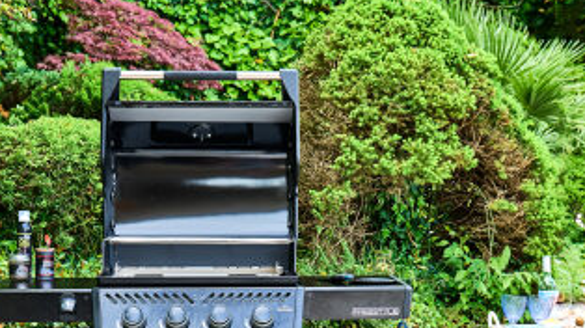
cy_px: 248
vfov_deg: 15.0
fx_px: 1240
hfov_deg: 26.5
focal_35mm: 80
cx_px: 322
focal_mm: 41
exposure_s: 1/160
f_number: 5.6
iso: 200
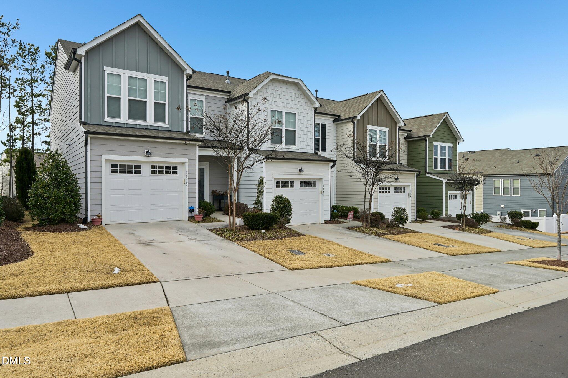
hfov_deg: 73.7
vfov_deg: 53.1
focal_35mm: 24
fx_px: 379
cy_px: 189
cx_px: 284
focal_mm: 24
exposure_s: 1/250
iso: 100
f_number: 9
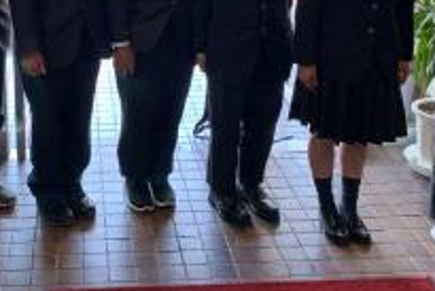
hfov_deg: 33.4
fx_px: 713
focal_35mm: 59
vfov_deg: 22.1
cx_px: 121
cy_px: -4
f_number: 1.8
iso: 80
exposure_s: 1/50
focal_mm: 4.2
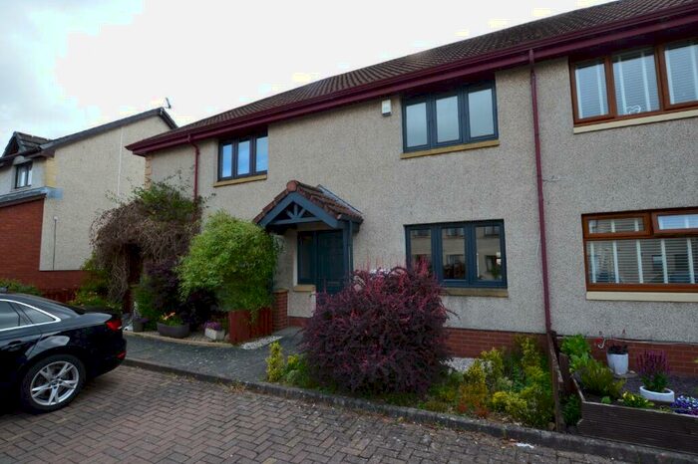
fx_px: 349
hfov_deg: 90.0
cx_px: 349
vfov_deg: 67.3
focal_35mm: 18
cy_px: 232
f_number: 9
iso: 400
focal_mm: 12
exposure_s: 1/160
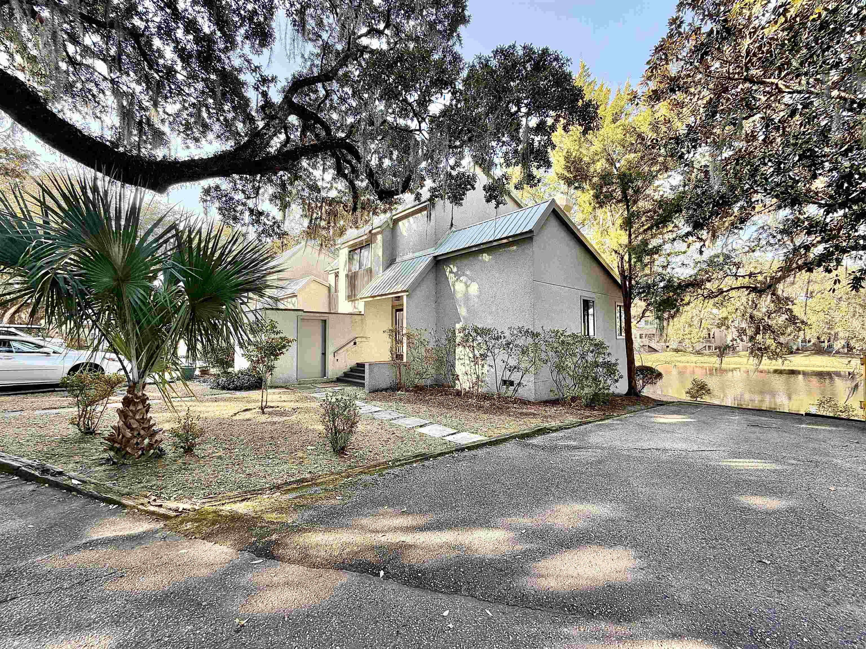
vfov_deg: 85.7
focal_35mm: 14
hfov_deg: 102.1
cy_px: 324
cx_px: 433
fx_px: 350
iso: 50
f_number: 2.2
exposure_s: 1/146
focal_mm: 2.22
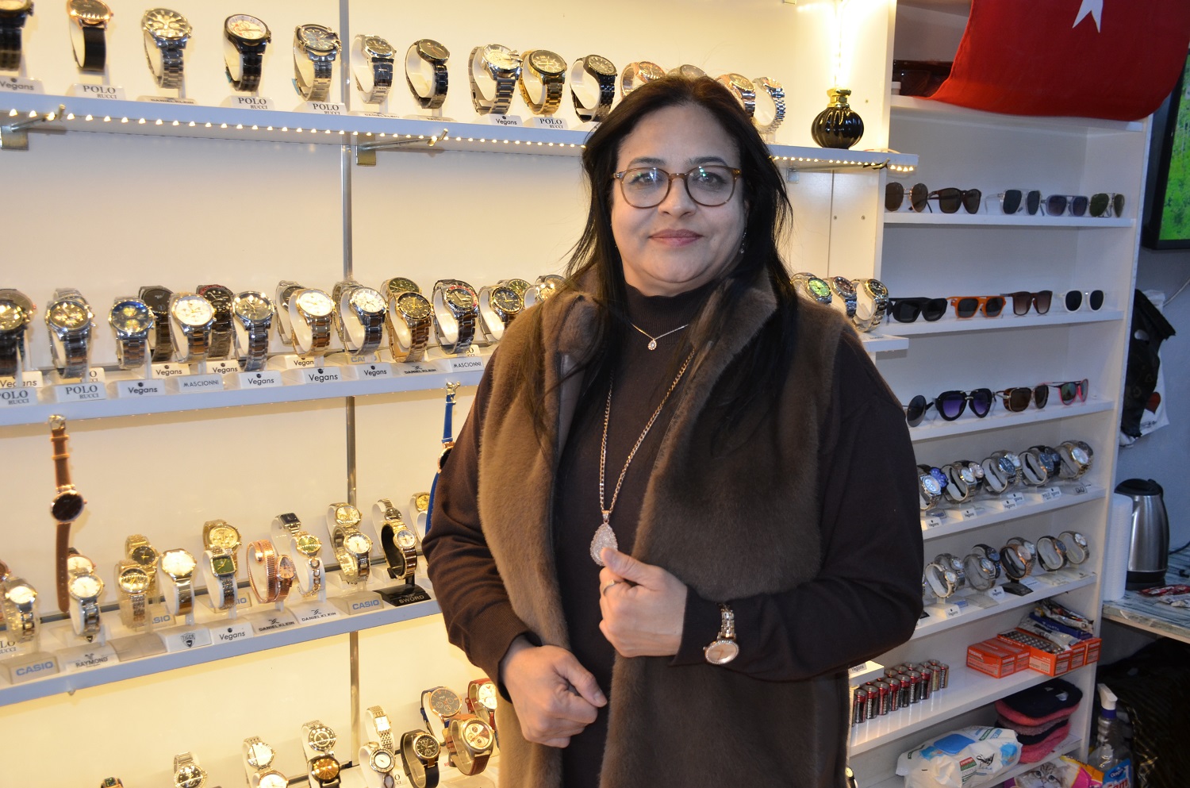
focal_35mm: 34
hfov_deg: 55.2
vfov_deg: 38.2
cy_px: 394
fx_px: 1138
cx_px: 595
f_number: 3.8
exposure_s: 1/60
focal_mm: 23
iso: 560
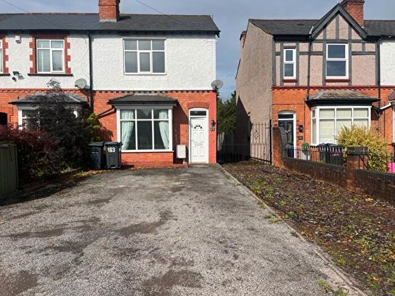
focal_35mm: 26
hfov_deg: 67.3
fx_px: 297
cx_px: 198
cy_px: 148
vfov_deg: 53.1
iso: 50
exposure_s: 1/5848
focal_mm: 5.1
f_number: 1.6
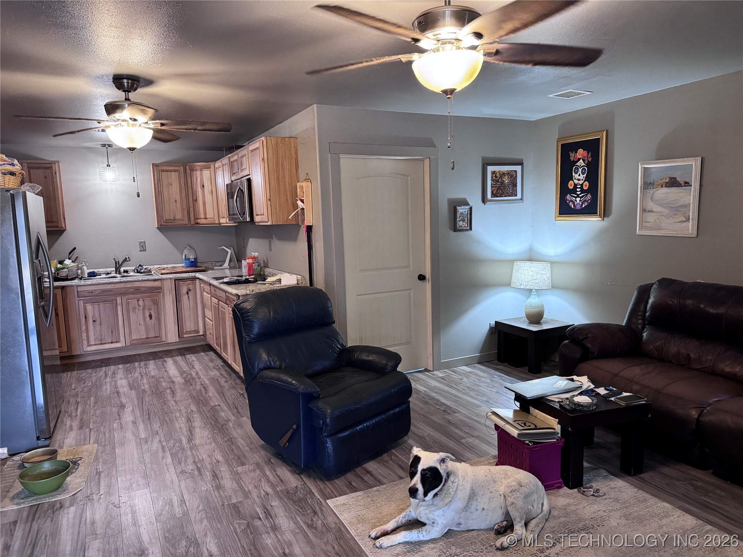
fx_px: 515
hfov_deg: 71.6
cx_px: 372
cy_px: 278
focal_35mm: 24
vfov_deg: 56.8
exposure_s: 1/60
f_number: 1.78
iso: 640
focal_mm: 6.76
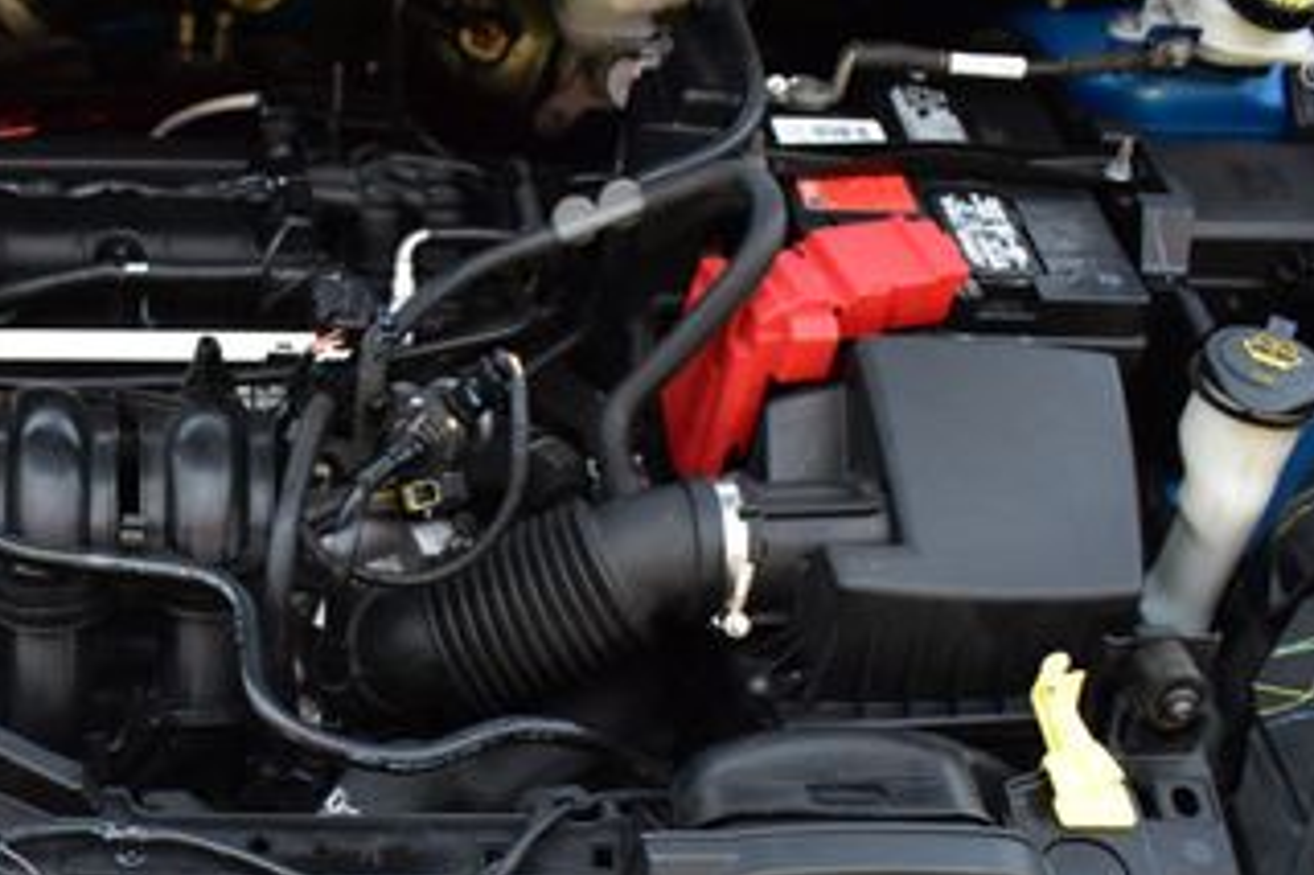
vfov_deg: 25.0
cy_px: 542
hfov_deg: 35.6
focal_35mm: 54
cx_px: 246
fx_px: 1970
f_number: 4.5
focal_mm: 18
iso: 1600
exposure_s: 1/15
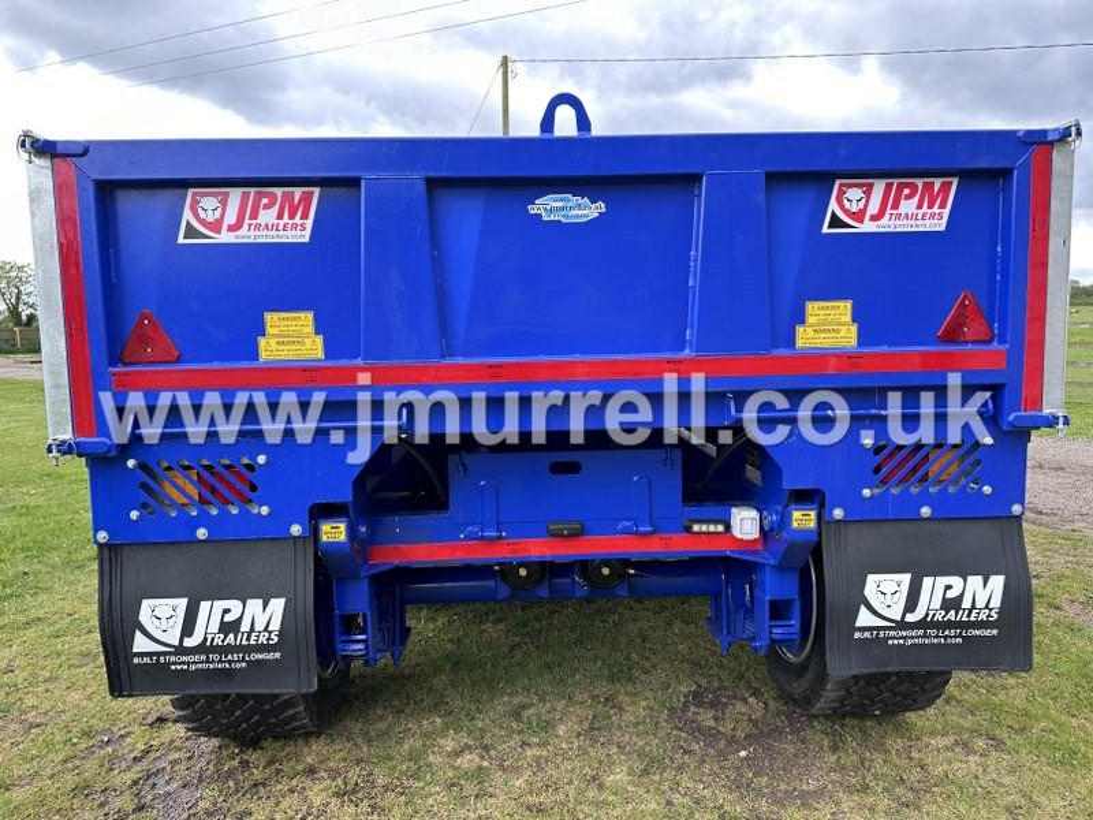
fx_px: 758
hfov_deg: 71.6
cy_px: 410
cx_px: 546
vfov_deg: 56.8
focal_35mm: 24
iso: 80
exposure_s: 1/327
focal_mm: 6.86
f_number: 1.78
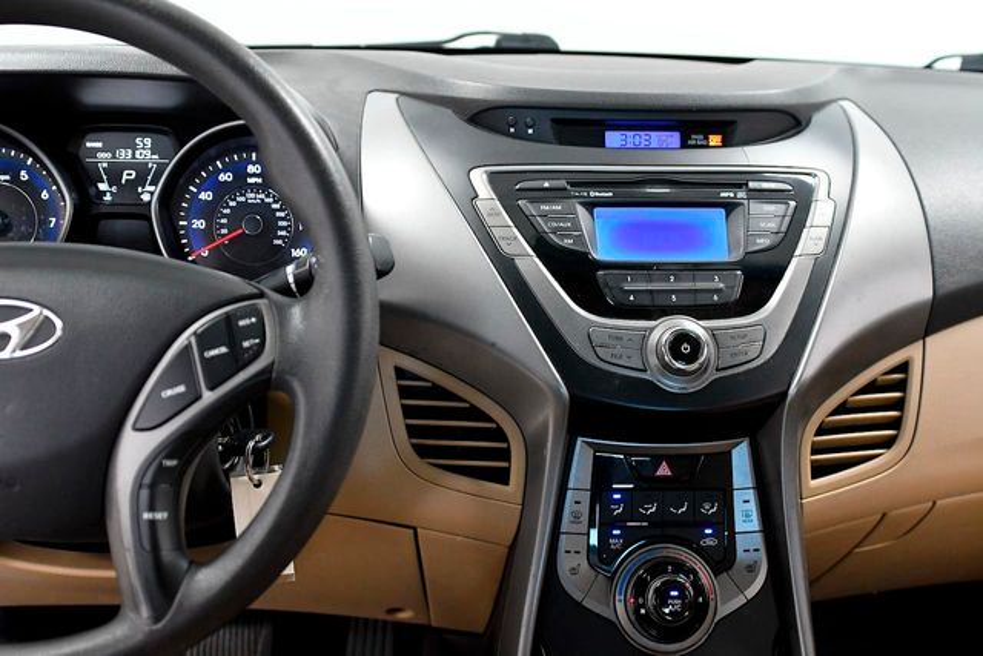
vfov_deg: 29.3
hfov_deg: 42.7
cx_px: 492
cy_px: 328
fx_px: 1256
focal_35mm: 46
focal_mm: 31
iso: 2500
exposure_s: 1/320
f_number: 3.5
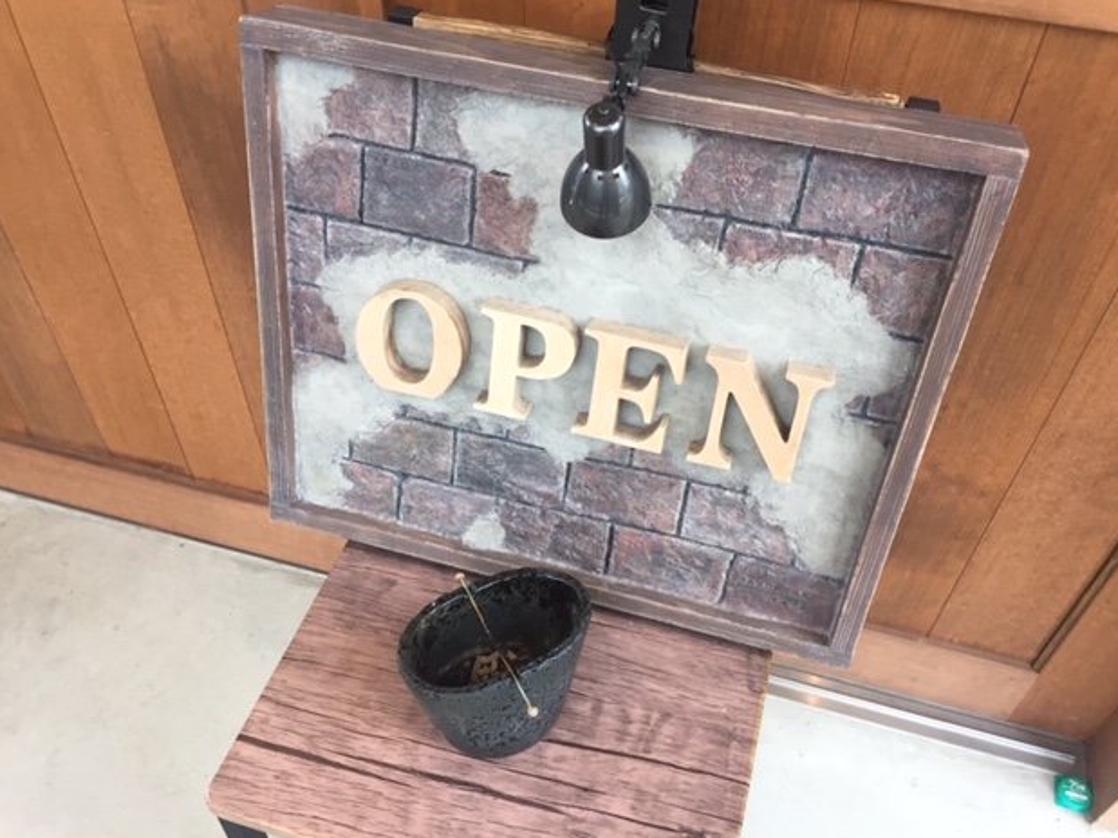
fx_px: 969
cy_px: 414
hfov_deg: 60.0
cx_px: 562
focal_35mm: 30
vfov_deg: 46.8
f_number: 2.2
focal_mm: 4.15
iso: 32
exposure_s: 1/30
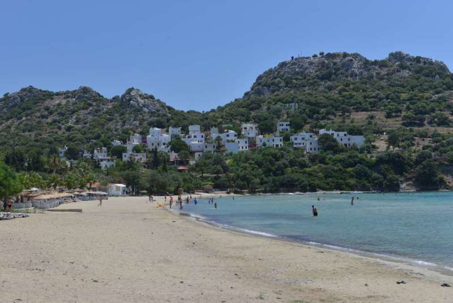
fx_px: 604
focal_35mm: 48
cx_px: 226
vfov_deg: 28.1
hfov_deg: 41.1
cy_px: 152
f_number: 8
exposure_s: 1/160
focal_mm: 48
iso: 100
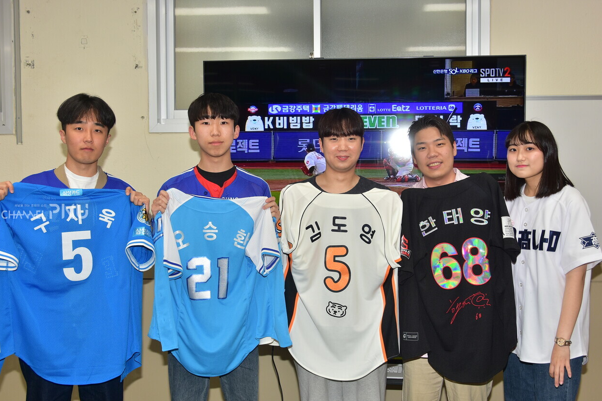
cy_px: 205
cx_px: 302
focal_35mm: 45
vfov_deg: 30.2
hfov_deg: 44.0
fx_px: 744
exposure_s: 1/60
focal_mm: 29
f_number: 6.3
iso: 200
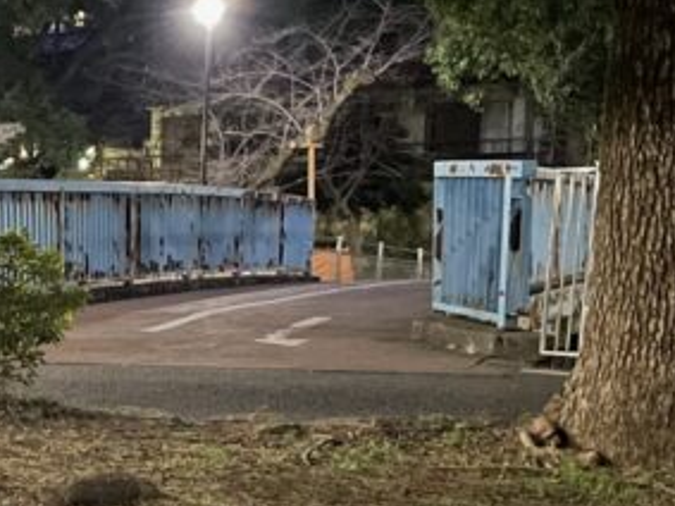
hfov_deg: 20.0
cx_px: -50
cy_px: 675
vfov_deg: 14.9
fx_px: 1832
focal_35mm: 94
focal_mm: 4.2
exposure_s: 1/4
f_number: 1.6
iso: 1000
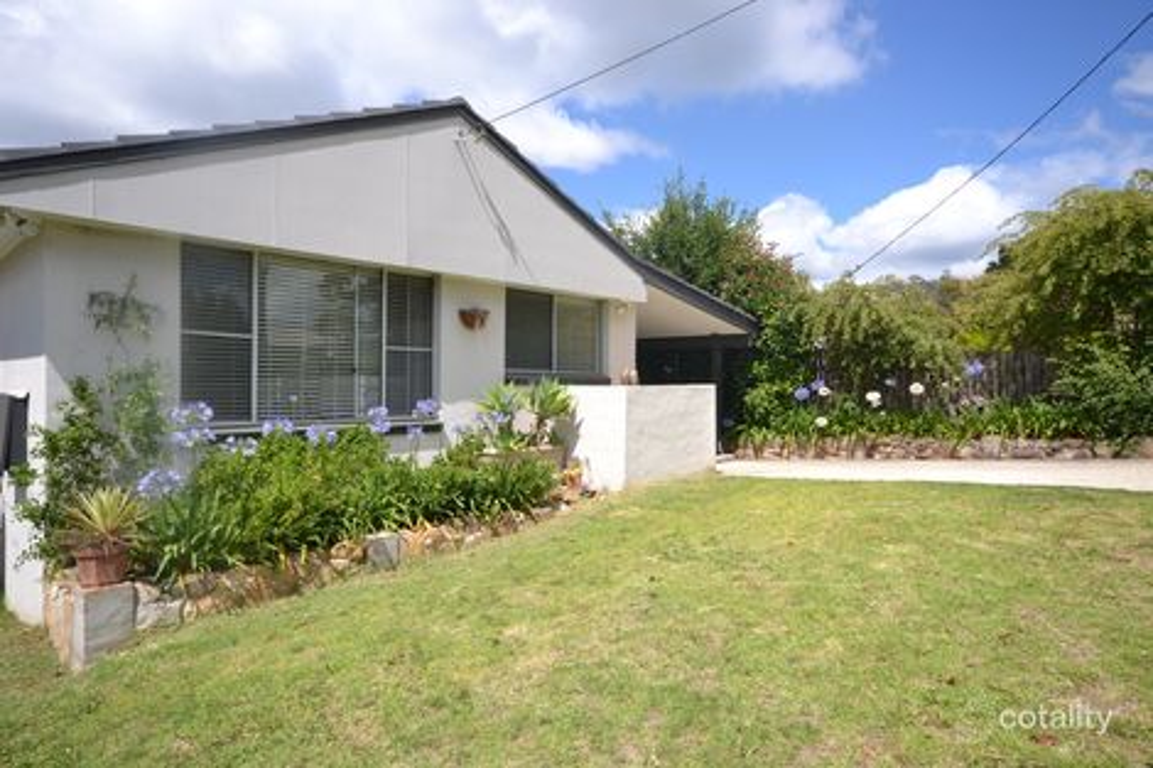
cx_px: 576
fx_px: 672
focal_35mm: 21
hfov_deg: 81.2
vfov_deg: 59.5
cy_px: 384
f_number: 8
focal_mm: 14
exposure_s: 1/250
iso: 100
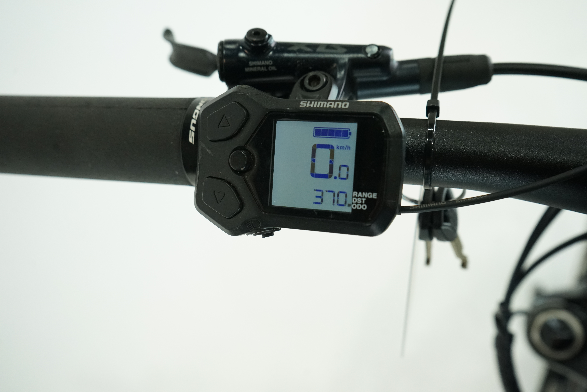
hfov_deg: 53.1
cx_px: 294
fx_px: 587
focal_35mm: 36
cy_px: 196
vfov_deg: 36.9
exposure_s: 1/200
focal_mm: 36
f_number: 6.3
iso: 2500
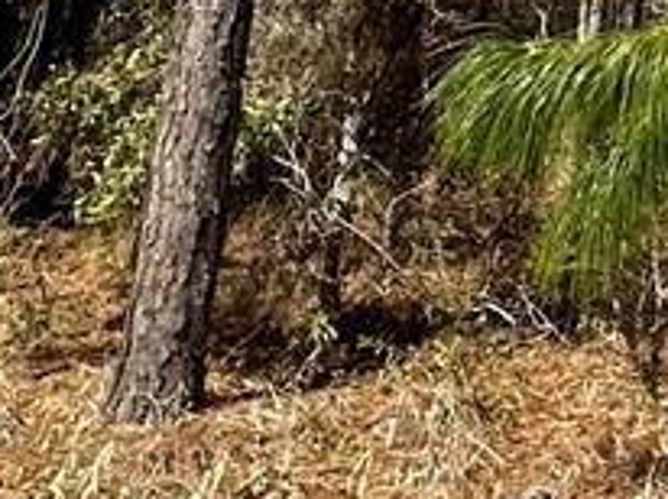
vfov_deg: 10.8
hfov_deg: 14.4
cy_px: -820
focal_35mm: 109
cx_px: 1407
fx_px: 2101
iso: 40
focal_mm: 2.22
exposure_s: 1/1715
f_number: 2.2
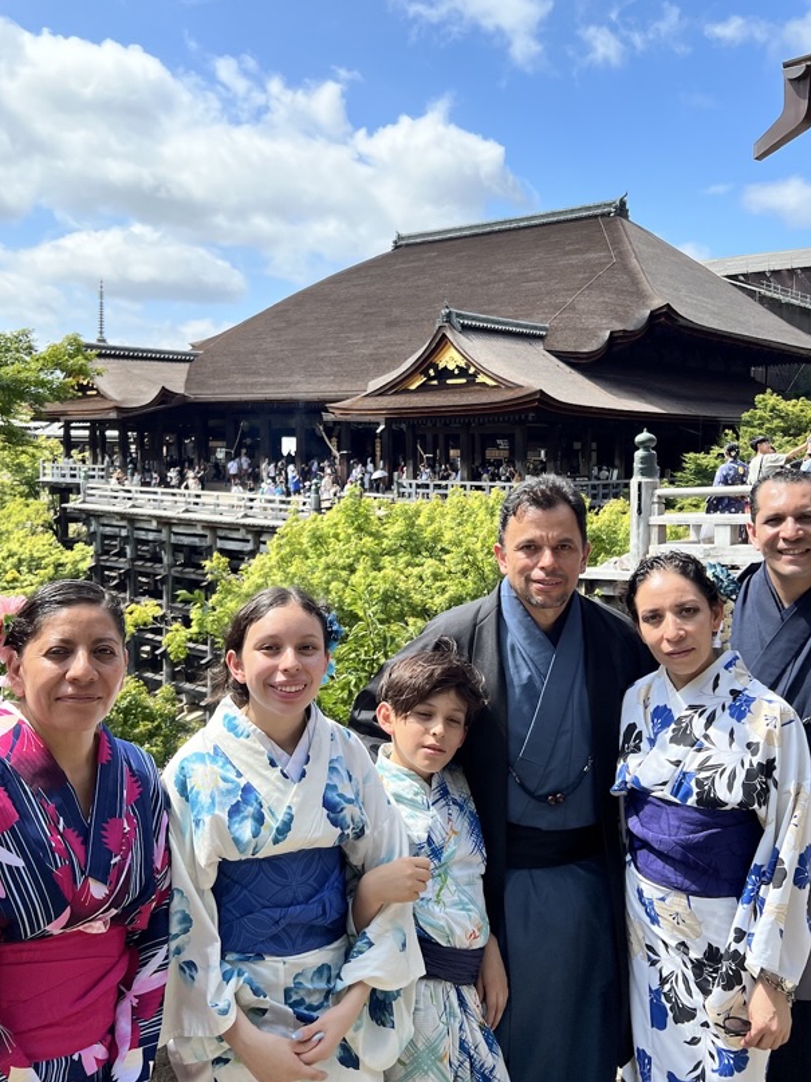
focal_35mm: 33
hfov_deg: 42.9
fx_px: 1031
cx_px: 417
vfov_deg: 55.3
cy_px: 488
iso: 50
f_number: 1.5
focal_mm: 5.7
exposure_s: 1/2571
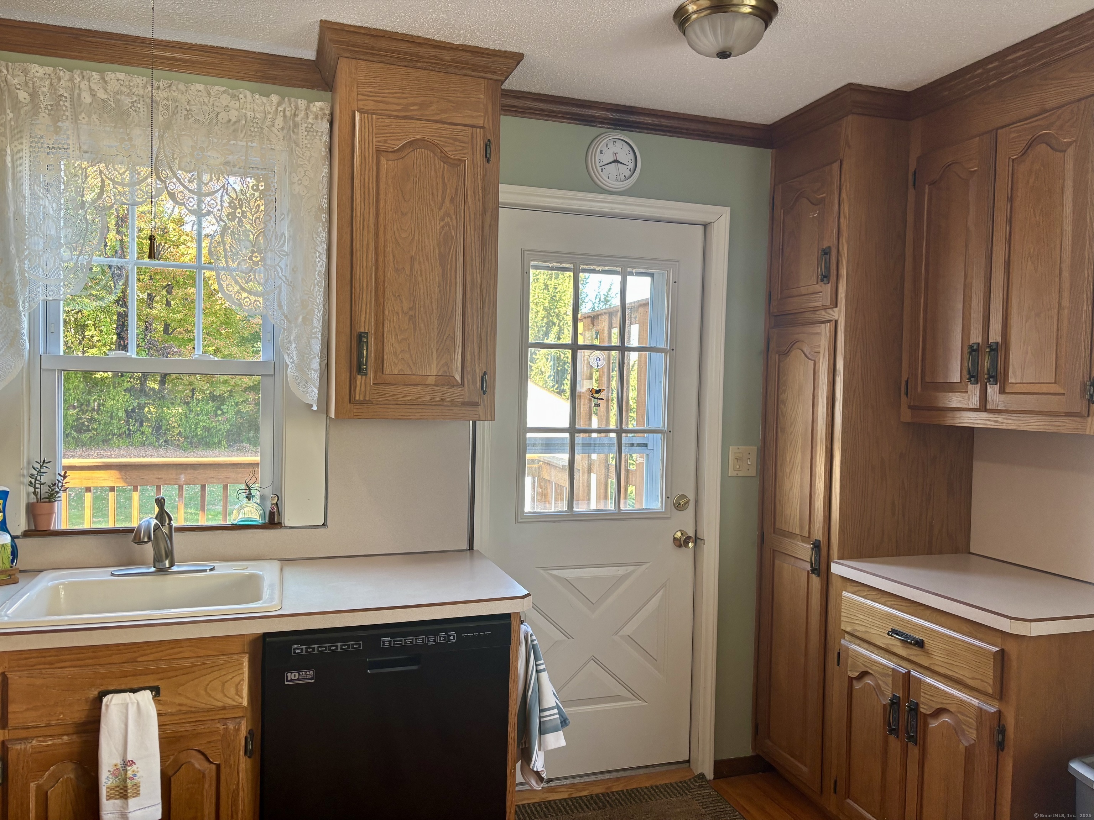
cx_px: 547
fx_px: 822
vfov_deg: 53.1
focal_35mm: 26
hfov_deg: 67.3
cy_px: 410
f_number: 1.6
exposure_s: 1/60
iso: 80
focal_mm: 5.96
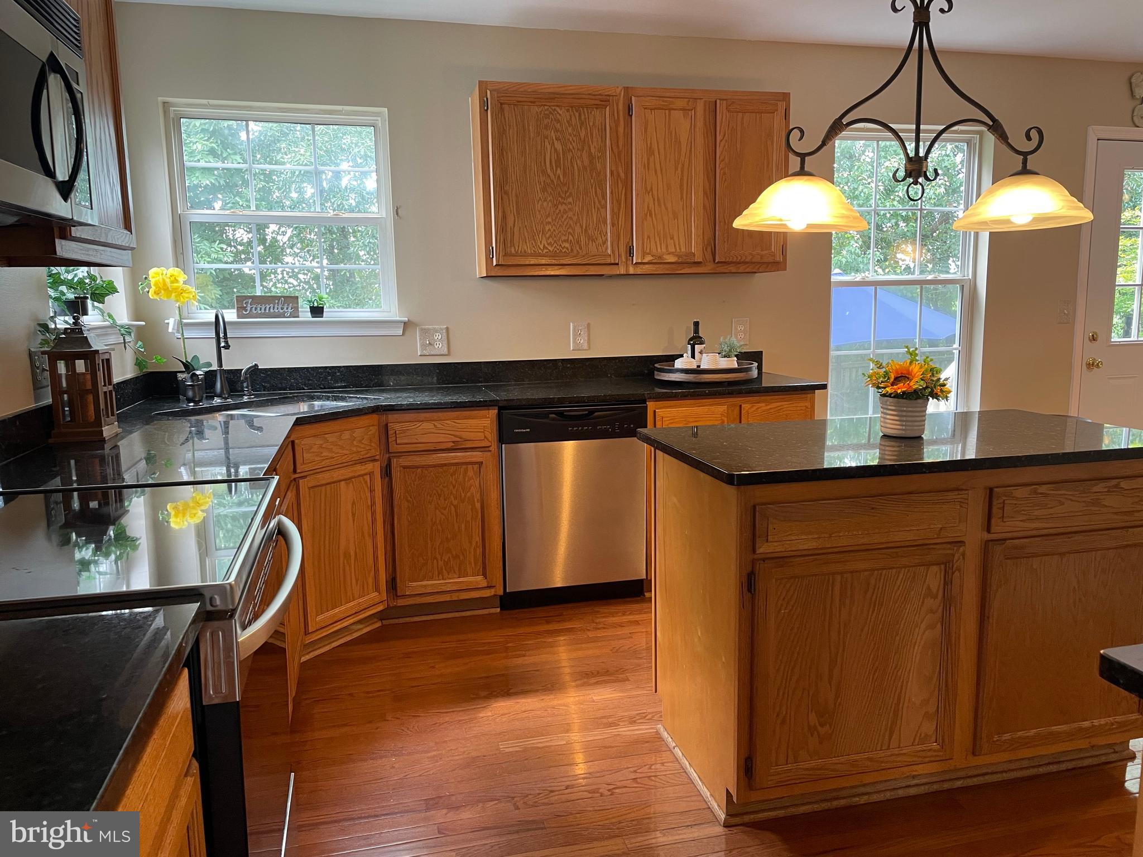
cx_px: 572
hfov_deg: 67.3
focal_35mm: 26
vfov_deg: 53.1
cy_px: 428
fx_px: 859
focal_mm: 4.2
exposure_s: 1/60
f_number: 1.6
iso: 125
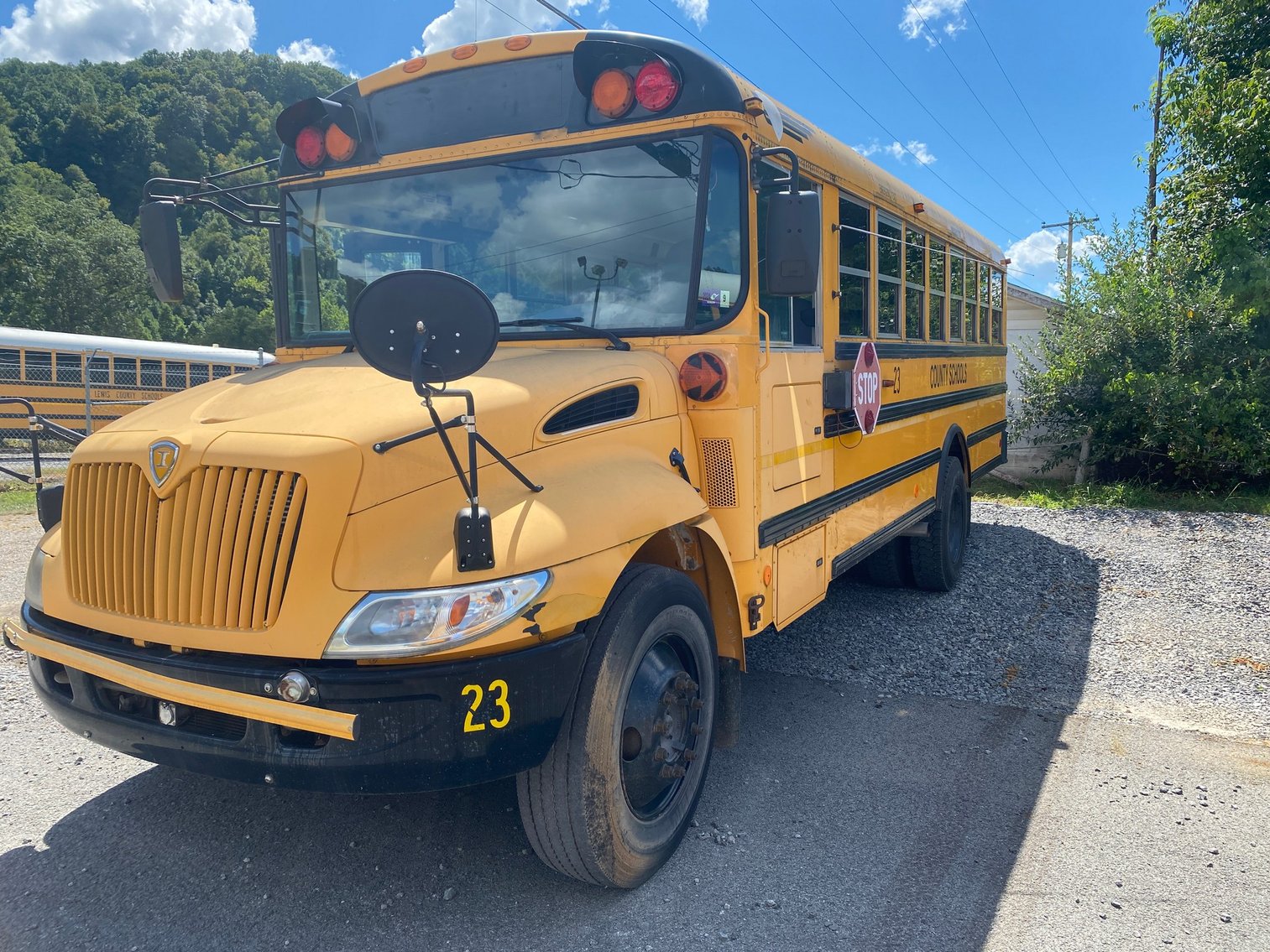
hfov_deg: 67.3
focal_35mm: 26
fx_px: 954
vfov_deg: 53.1
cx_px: 635
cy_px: 476
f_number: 1.8
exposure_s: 1/1629
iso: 32
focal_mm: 4.25
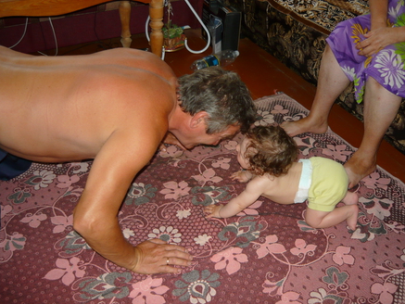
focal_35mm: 34
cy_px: 150
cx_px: 204
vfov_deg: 41.8
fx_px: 398
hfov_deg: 53.9
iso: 125
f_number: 2.8
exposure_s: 1/30
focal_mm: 5.5
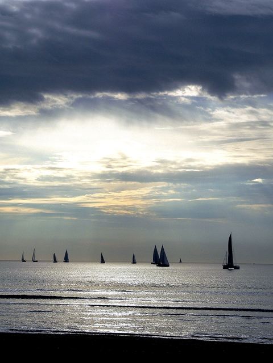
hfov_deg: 14.8
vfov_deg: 19.6
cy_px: 182
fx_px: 1052
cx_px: 136
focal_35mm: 100
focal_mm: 16.6
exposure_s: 1/1000
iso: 80
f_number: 8
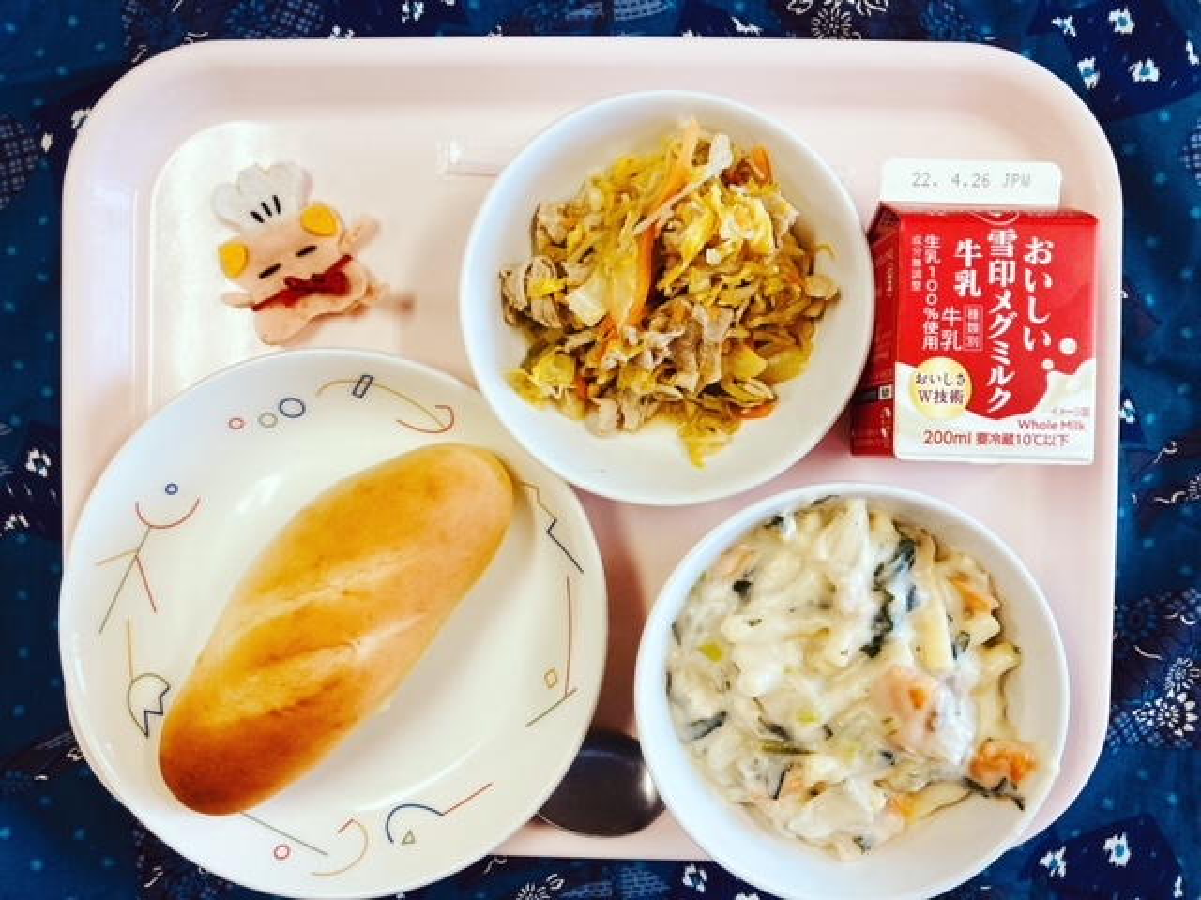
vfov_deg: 49.7
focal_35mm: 28
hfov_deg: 63.4
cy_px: 450
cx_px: 600
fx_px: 971
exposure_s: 1/50
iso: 40
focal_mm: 3.99
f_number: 1.8
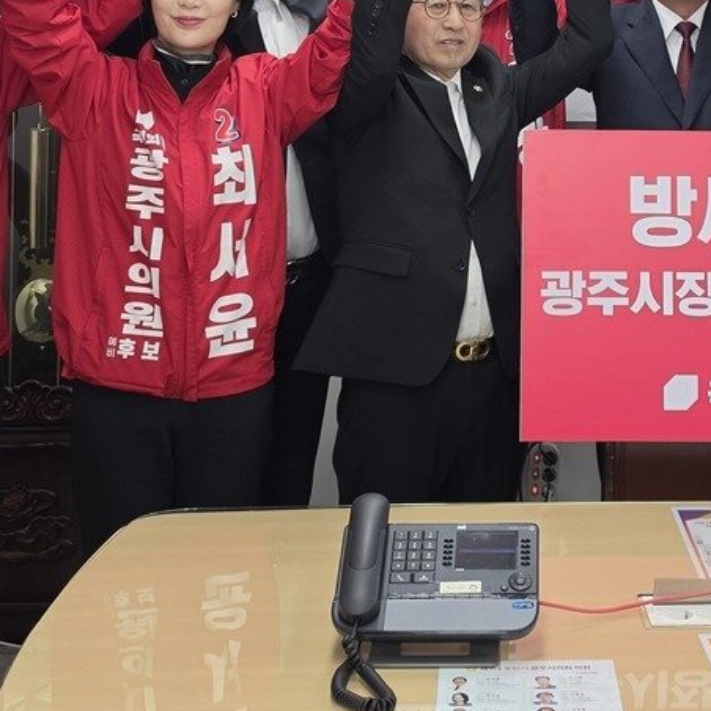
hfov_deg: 26.5
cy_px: 33
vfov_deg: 26.1
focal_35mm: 63
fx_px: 1464
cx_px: 615
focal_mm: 6.5
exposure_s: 1/120
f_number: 1.4
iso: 80
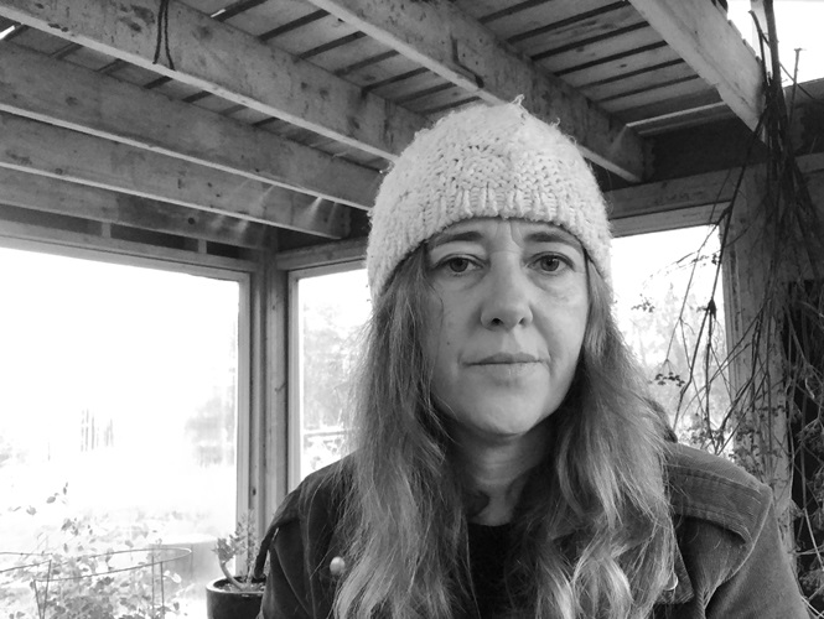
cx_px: 412
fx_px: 762
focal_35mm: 32
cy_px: 310
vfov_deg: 44.2
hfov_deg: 56.8
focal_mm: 2.87
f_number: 2.2
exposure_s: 1/60
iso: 250
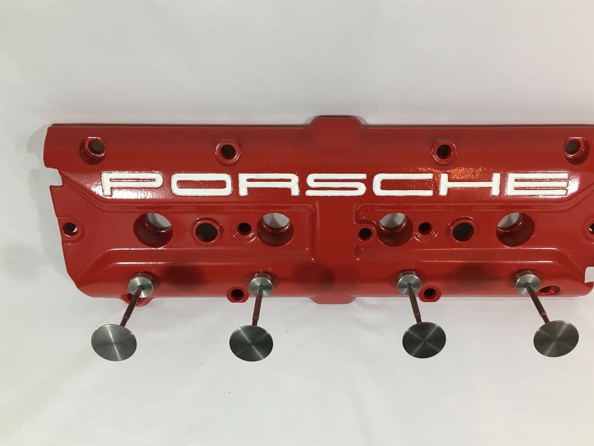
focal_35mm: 35
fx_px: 601
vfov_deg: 40.7
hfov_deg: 52.5
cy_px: 238
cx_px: 325
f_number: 2.2
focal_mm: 4.15
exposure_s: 1/33
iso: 40
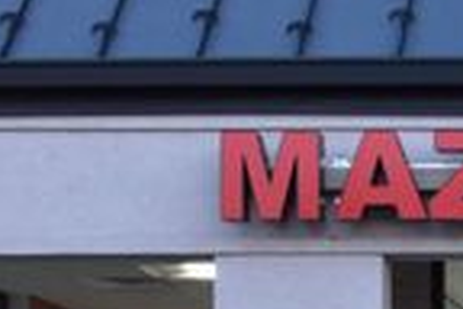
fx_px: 2138
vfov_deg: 7.9
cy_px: 624
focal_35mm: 166
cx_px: 813
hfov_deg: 11.5
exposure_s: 1/40
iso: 400
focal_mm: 25
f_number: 7.1
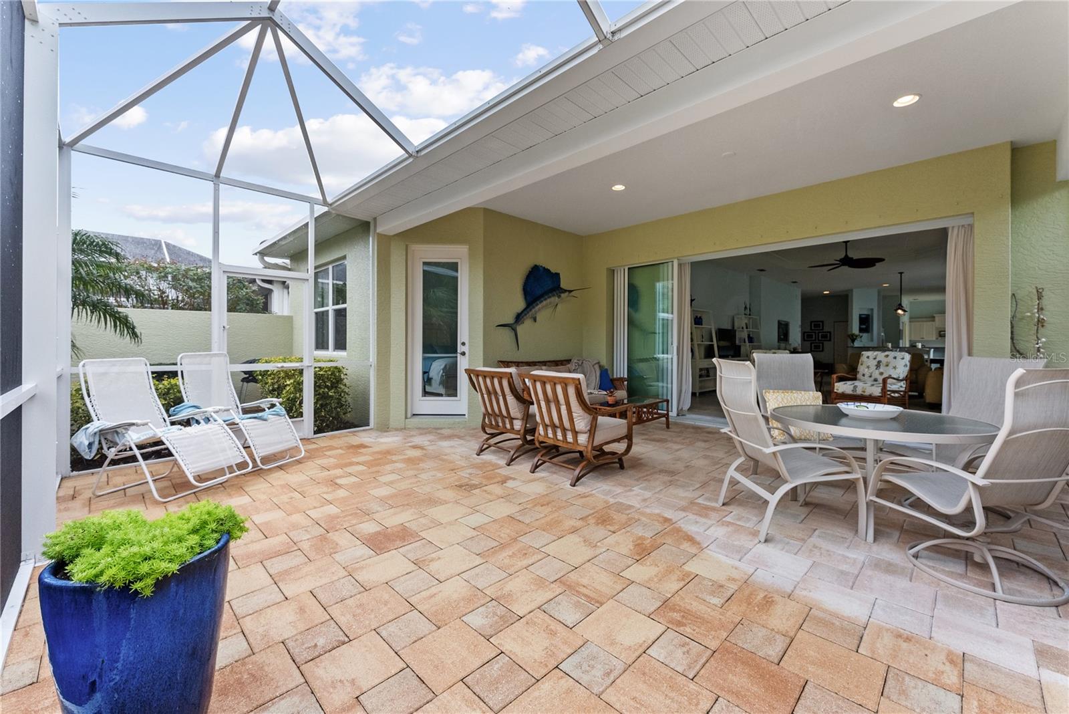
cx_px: 534
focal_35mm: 14
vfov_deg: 81.3
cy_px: 357
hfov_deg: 104.2
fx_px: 416
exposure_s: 1/60
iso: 640
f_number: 9
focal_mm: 14
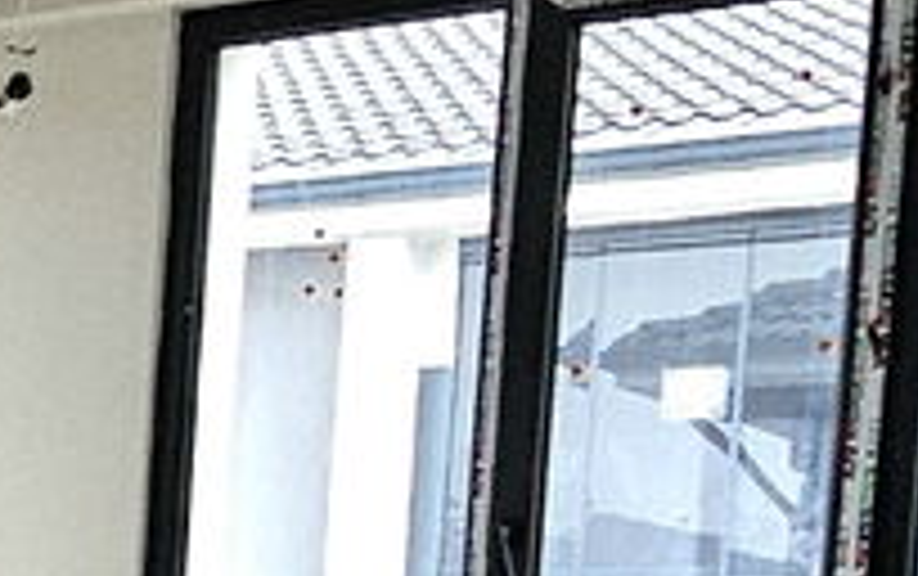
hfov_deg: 15.4
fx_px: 2705
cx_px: -932
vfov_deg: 11.2
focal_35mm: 108
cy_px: 1066
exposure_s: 1/50.3
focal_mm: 2.2
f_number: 2.2
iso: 400
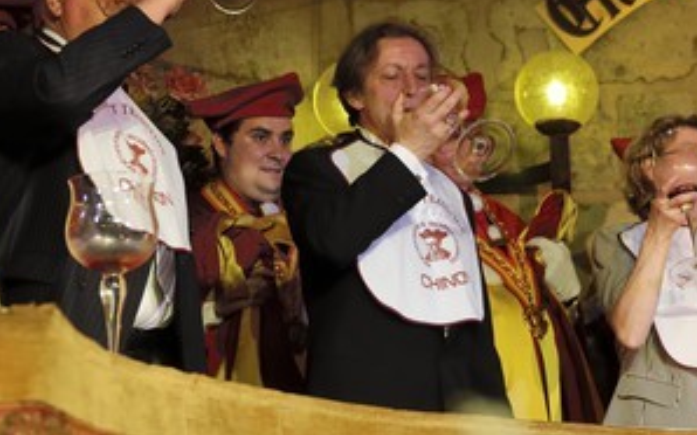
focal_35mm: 121
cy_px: 110
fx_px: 2298
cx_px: 432
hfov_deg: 17.2
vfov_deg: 10.8
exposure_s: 1/30
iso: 200
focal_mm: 56
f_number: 4
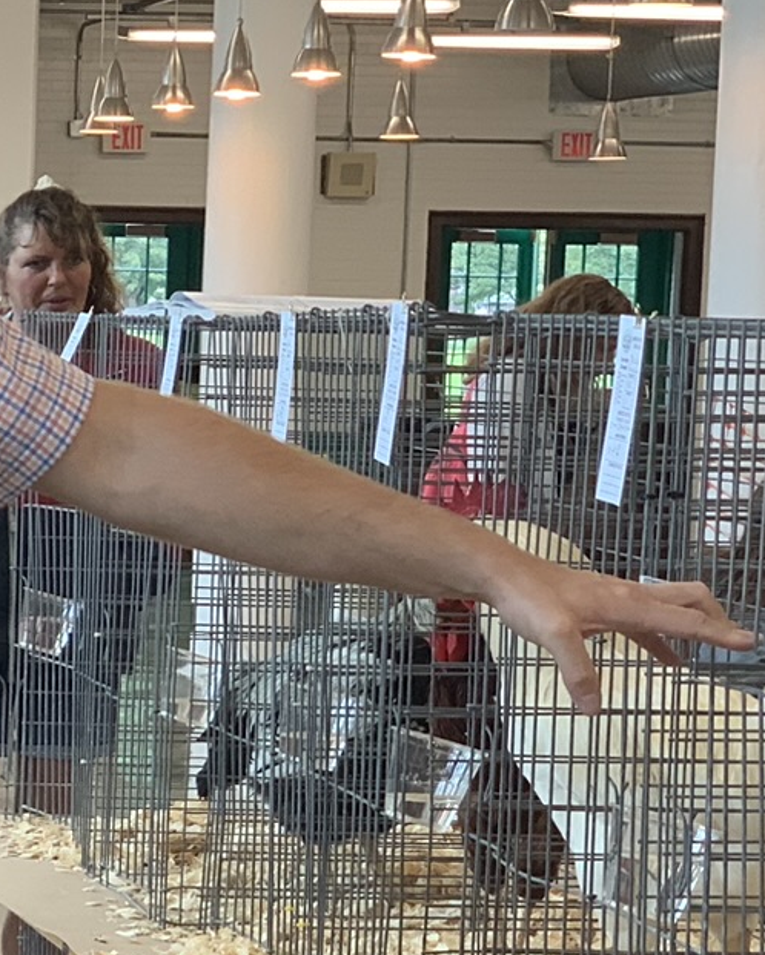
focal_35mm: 167
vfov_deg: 11.5
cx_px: -484
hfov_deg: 9.0
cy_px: 805
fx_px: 4724
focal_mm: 6
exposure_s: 1/122
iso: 80
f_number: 2.4
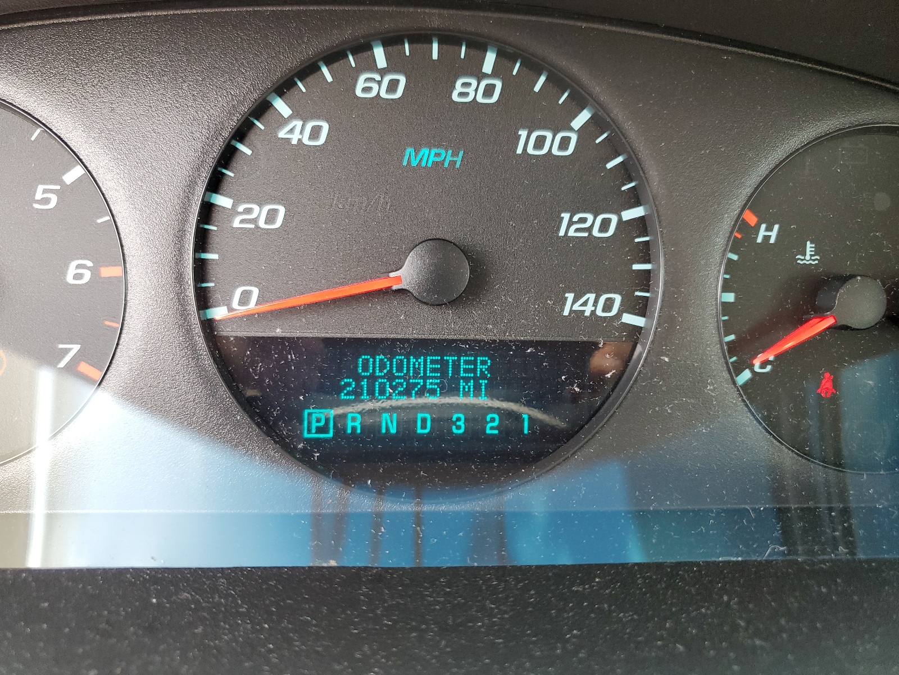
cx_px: 450
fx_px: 675
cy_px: 338
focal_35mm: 26
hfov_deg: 67.3
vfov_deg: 53.1
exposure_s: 1/100
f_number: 1.5
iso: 93
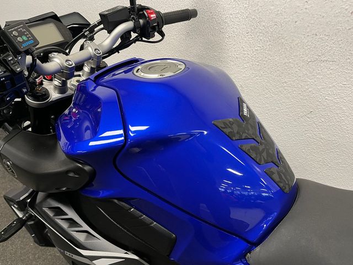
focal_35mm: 26
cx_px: 176
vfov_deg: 53.1
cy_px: 132
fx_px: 265
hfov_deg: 67.3
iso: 125
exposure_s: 1/50
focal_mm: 5.1
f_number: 1.6
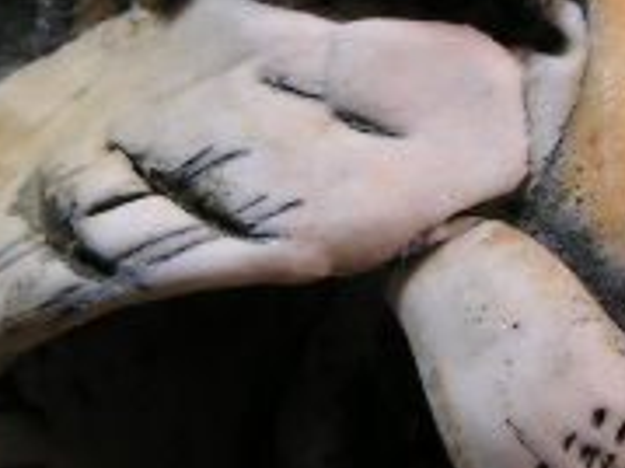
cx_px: 409
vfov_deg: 10.9
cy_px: 189
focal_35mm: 136
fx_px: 2454
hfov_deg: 14.5
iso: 50
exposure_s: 1/50
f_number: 3.5
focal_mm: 5.8
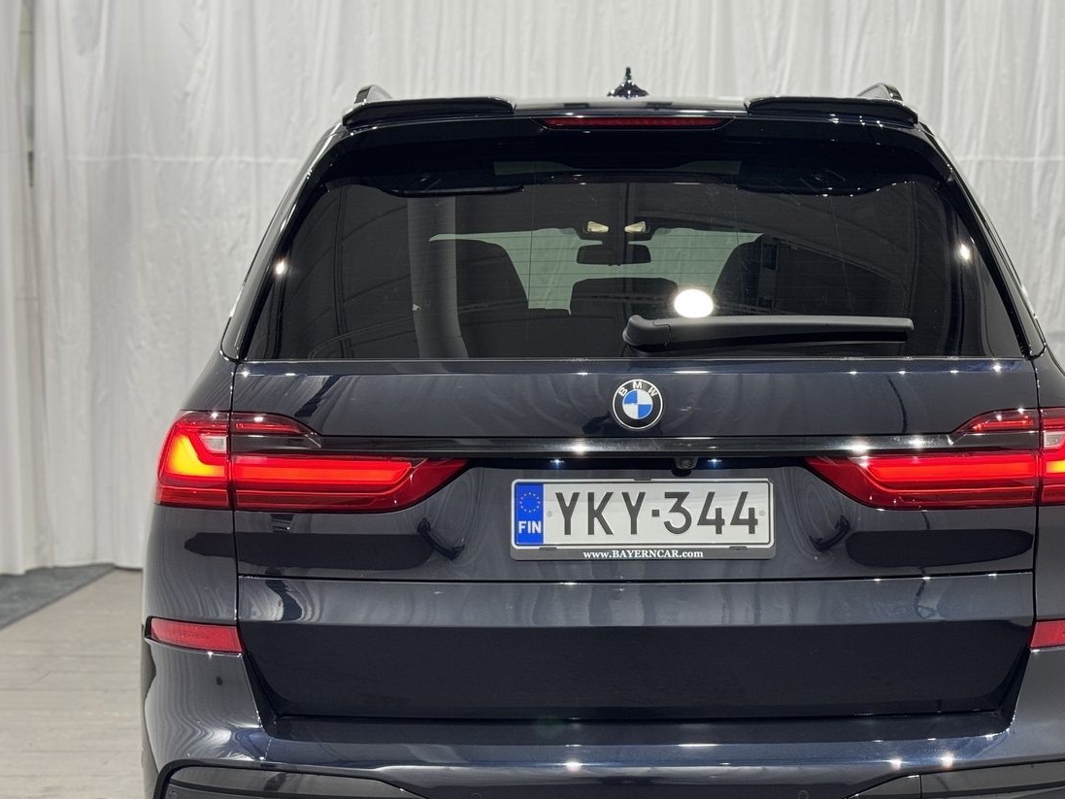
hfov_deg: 30.7
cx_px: 624
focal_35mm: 63
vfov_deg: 23.2
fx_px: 1938
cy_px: 494
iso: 80
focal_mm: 6.76
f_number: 1.78
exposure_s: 1/50
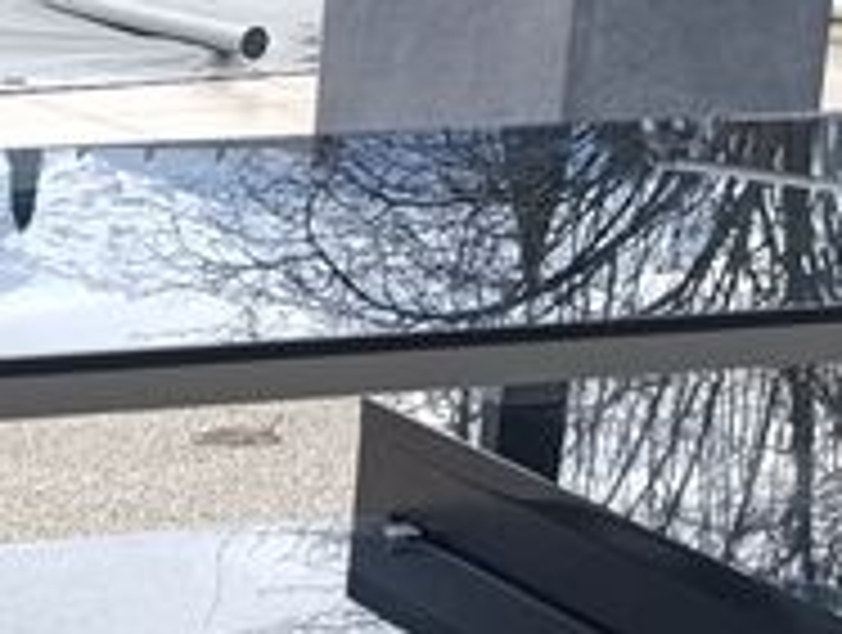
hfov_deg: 15.0
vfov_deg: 11.8
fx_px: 2998
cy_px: 749
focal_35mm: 123
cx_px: -342
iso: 50
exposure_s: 1/128
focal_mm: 6.14
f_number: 1.6
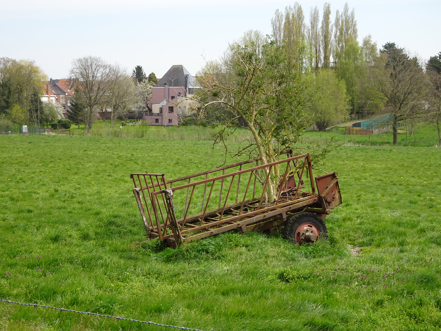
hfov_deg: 30.3
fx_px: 815
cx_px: 220
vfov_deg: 22.9
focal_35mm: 64
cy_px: 166
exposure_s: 1/320
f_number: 4.5
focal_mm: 10.95
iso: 80
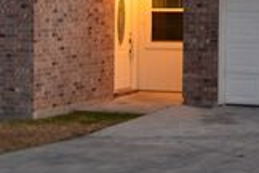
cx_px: 157
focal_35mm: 139
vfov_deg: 9.8
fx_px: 1000
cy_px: -1
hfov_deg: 14.7
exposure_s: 1/13
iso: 800
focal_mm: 30
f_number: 4.2
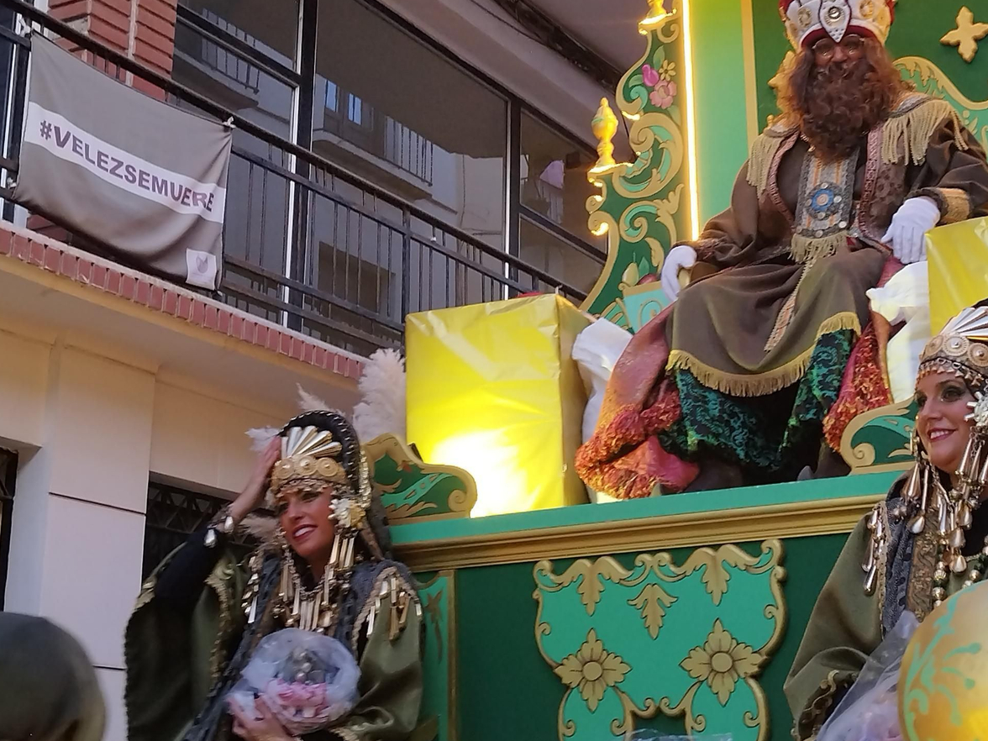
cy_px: 292
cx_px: 618
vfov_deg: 41.6
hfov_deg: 53.4
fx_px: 970
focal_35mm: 34
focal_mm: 5.95
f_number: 1.89
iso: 110
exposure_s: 1/50
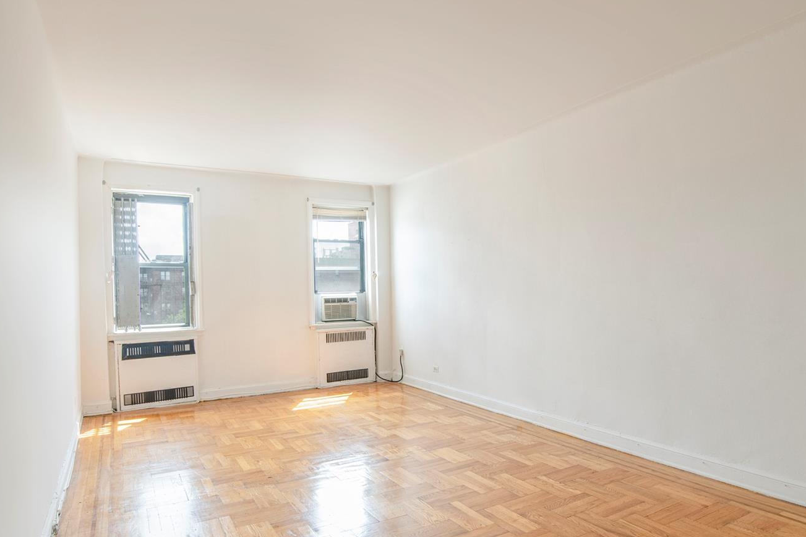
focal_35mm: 22
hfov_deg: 78.6
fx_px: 493
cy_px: 298
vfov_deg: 57.1
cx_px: 408
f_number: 7.1
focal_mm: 14
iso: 500
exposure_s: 1/30
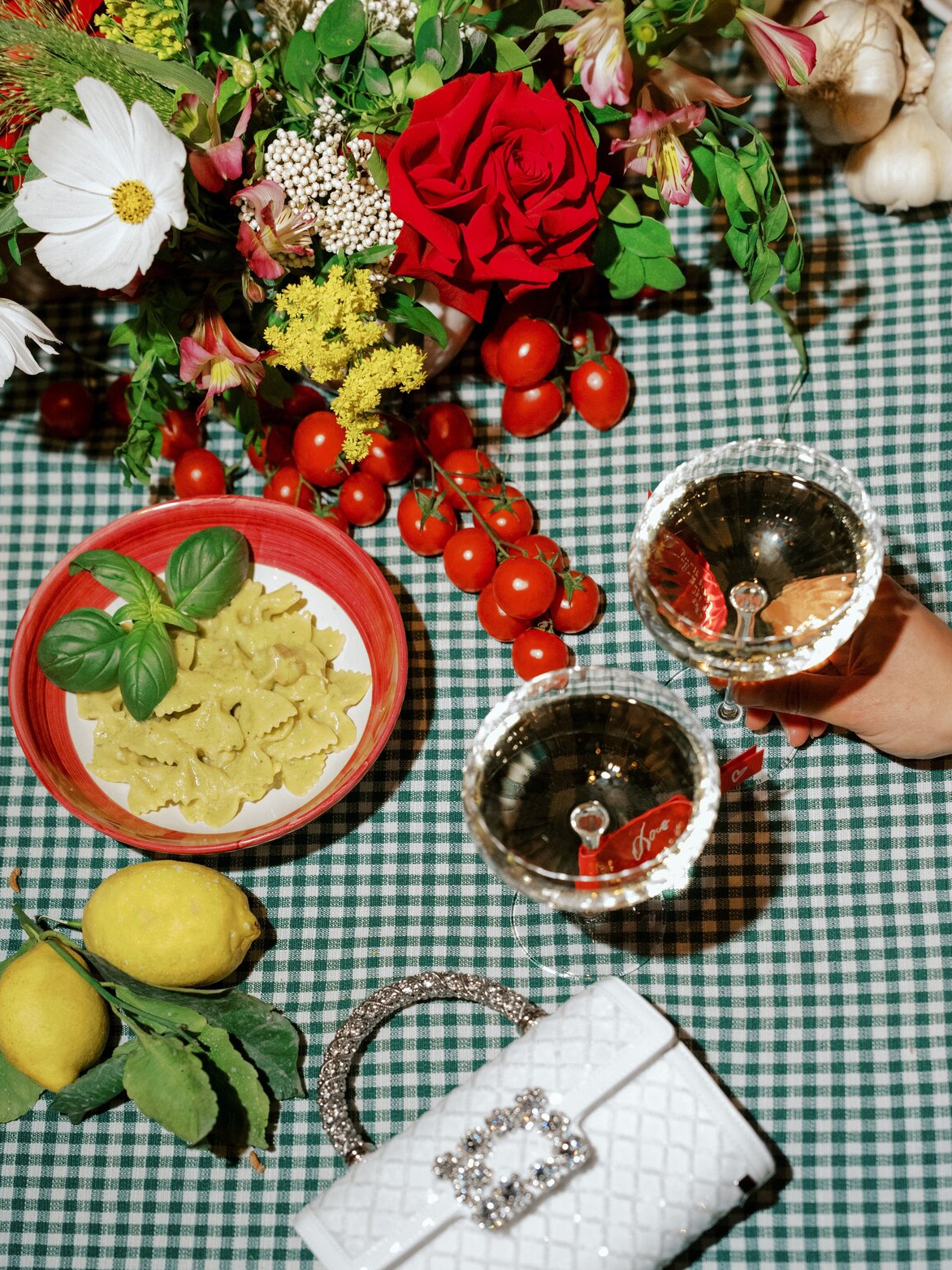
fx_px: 1137
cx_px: 465
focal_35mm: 31
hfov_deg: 45.4
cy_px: 669
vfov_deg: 58.3
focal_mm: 28
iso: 6400
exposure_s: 1/200
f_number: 2.8
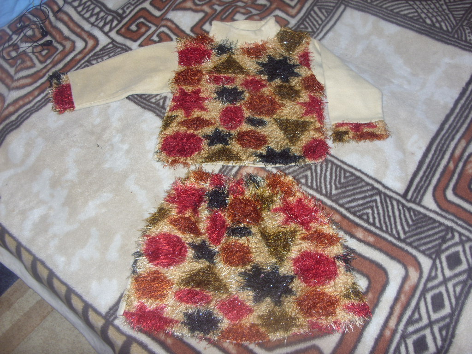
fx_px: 518
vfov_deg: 37.7
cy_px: 177
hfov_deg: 49.0
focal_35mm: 38
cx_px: 236
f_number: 2.8
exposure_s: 1/30
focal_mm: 6.3
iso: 50
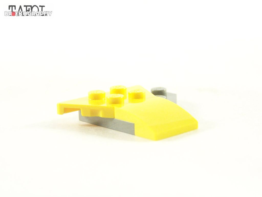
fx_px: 711
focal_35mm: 94
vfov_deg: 15.7
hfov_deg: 20.9
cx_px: 131
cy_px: 98
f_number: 3.2
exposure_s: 1/60
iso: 400
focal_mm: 15.6
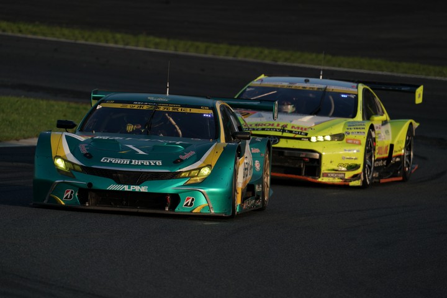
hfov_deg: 3.4
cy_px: 149
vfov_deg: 2.3
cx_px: 224
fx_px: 7449
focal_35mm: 600
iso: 200
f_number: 7.1
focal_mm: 600
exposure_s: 1/800
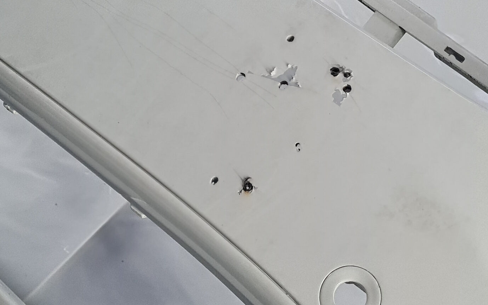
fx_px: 372
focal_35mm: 28
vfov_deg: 44.3
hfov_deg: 66.5
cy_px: 120
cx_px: 245
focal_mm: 5.4
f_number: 1.8
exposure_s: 1/100
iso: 160
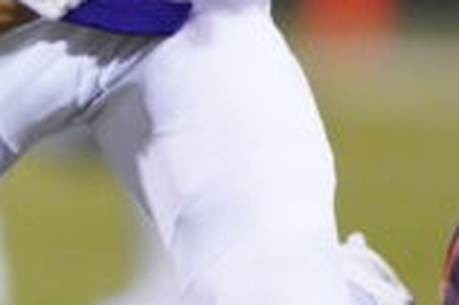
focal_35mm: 1946
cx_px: -99
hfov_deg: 1.1
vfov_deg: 0.7
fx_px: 24785
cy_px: 10
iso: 12800
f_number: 2.8
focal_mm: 300
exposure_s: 1/800
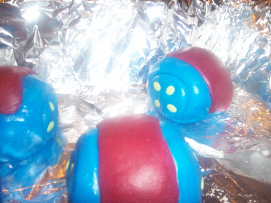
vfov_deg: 39.7
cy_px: 102
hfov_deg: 51.4
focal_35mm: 36
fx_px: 282
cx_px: 136
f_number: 4.5
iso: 140
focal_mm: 5.9
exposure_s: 1/64
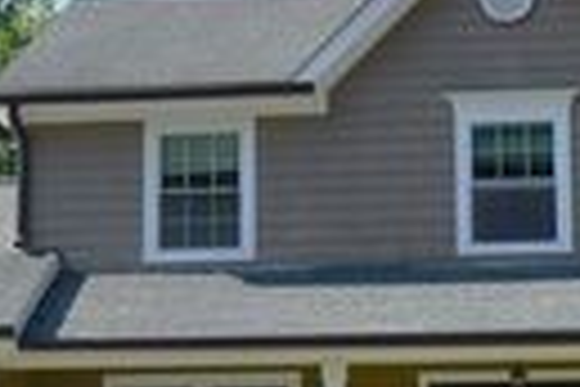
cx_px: 216
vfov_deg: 9.5
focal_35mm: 145
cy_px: 277
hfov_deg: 14.1
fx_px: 2335
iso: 200
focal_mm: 25
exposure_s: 1/320
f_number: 9
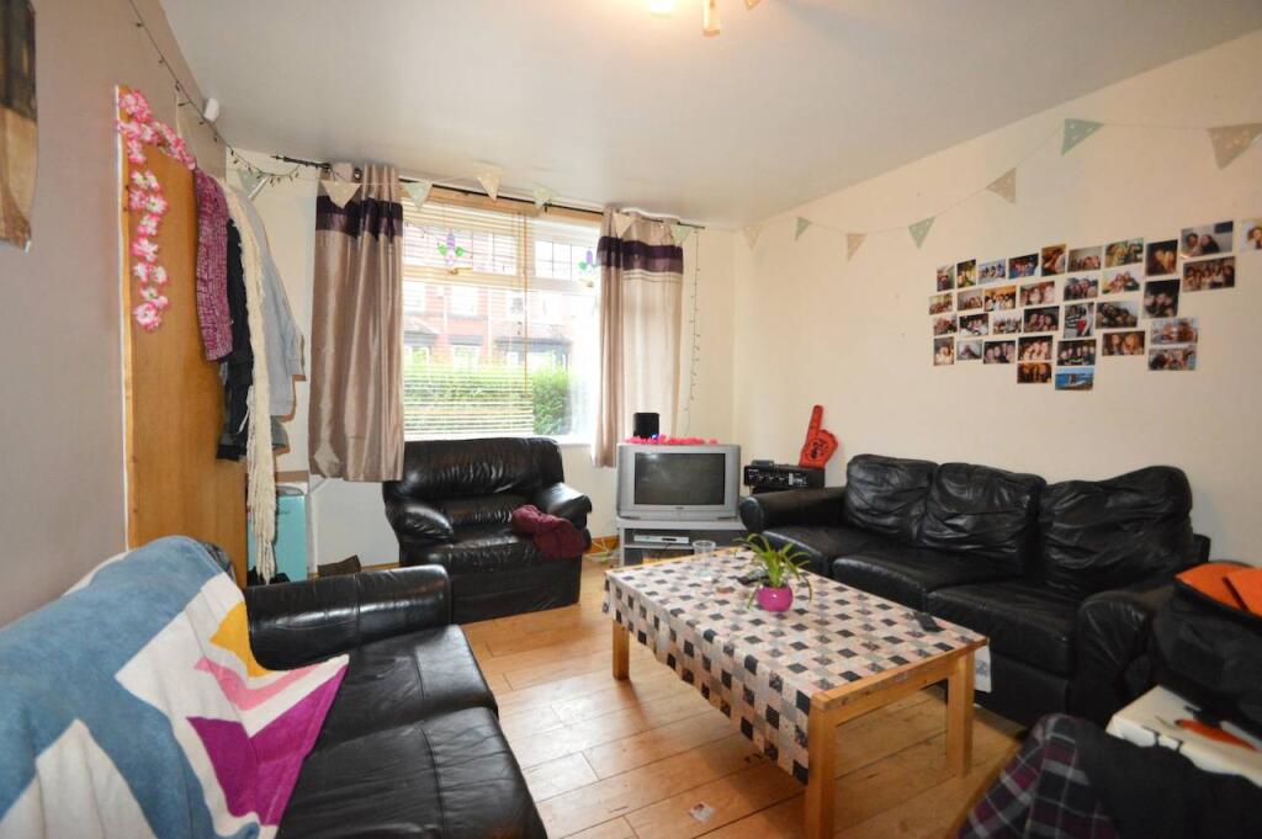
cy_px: 420
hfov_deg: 95.0
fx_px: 578
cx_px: 631
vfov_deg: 72.0
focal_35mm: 16
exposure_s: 1/60
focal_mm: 11
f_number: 3.5
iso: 3200
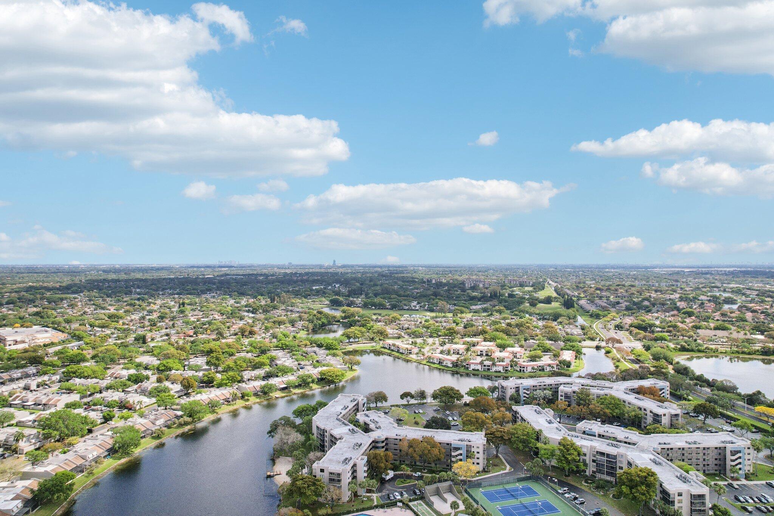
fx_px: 473
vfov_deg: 57.2
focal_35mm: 22
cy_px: 258
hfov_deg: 78.6
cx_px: 387
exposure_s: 1/4000
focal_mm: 8.4
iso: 130
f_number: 2.8
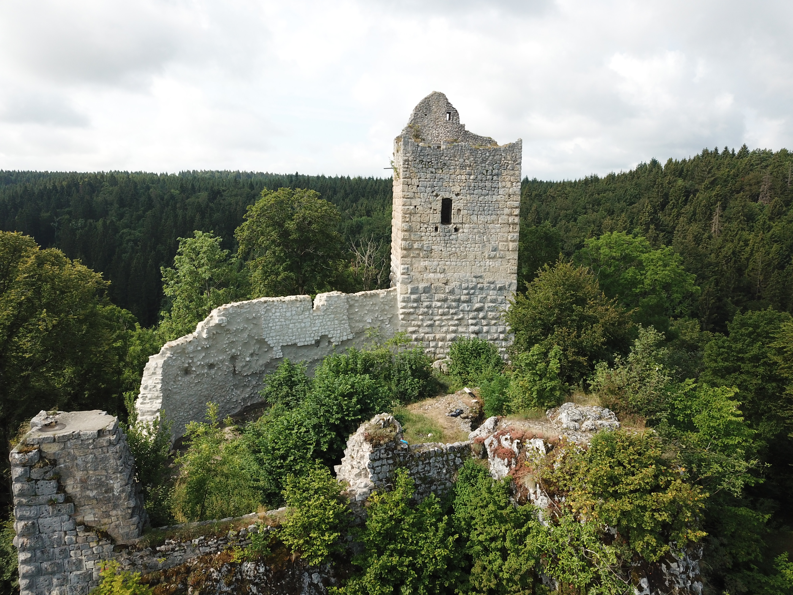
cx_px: 396
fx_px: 596
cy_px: 298
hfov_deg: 67.3
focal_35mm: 26
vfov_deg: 53.1
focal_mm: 4.73
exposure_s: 1/826
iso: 100
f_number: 2.2
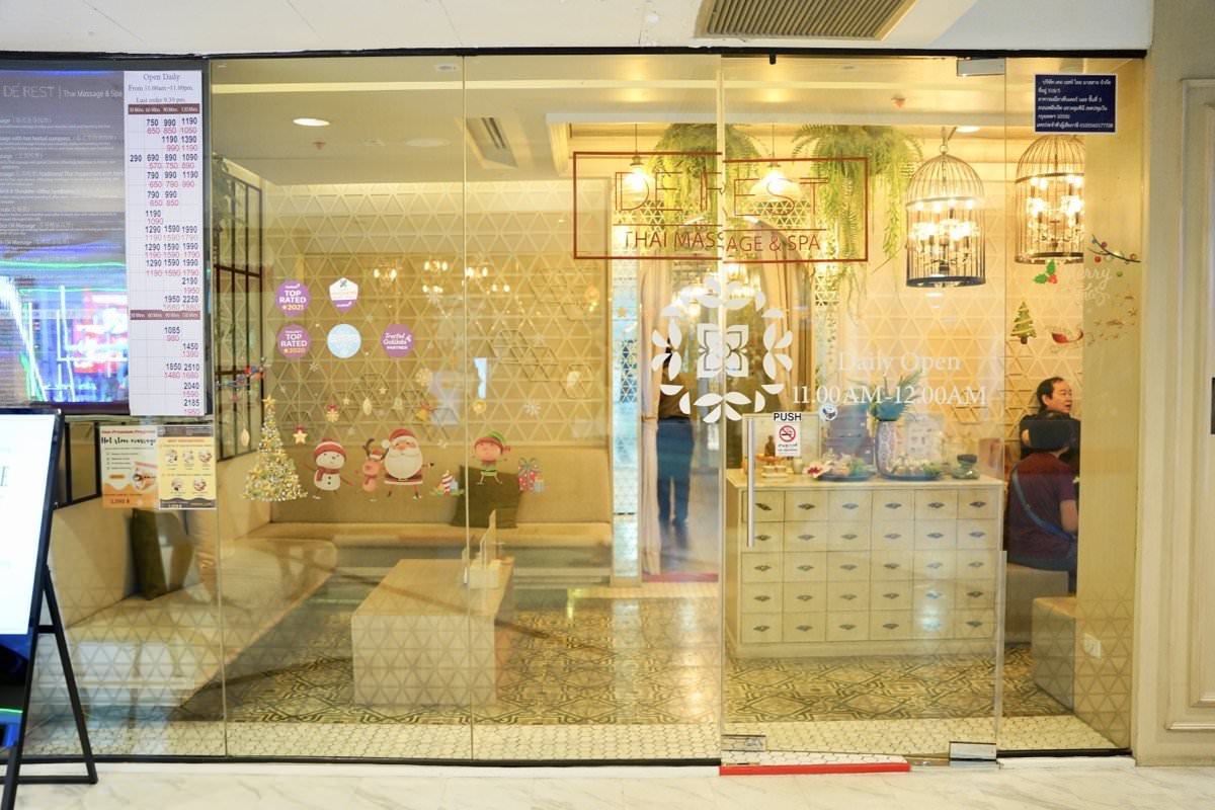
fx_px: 1050
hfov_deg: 60.1
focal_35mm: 31
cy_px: 405
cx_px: 608
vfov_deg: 42.2
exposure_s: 1/40
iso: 1000
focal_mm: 31.1
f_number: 2.8
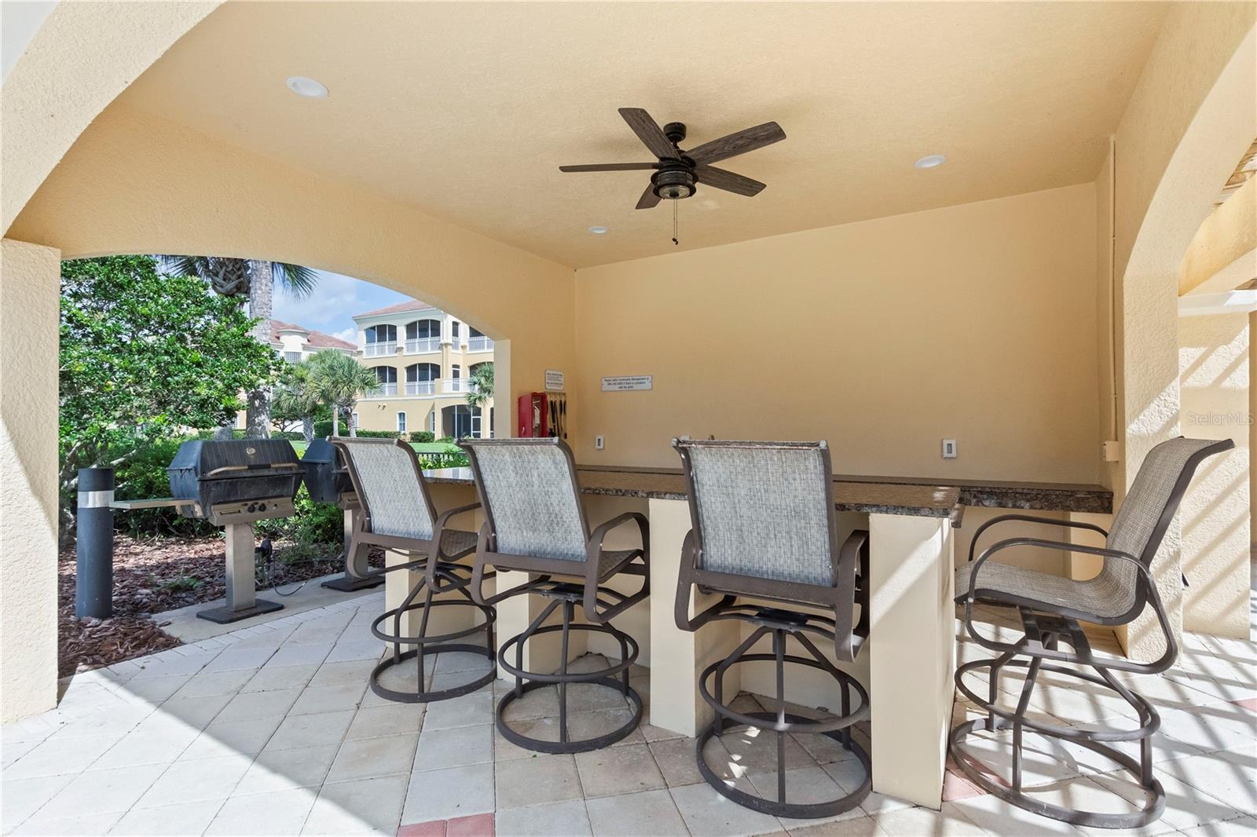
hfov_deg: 93.3
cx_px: 628
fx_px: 593
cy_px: 418
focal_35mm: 17
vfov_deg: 70.4
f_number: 8
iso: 640
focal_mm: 11.5
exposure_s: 1/320
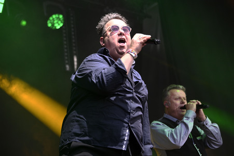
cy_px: 78
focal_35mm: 125
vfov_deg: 11.0
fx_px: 812
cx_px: 117
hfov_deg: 16.4
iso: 1000
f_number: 5.6
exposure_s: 1/250
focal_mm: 125
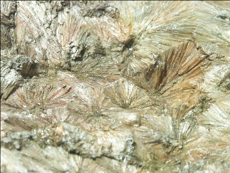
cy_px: 86
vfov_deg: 7.5
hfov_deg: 9.9
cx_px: 115
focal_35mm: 199
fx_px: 1323
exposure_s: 1/640
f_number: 7.1
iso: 100
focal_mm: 50.48
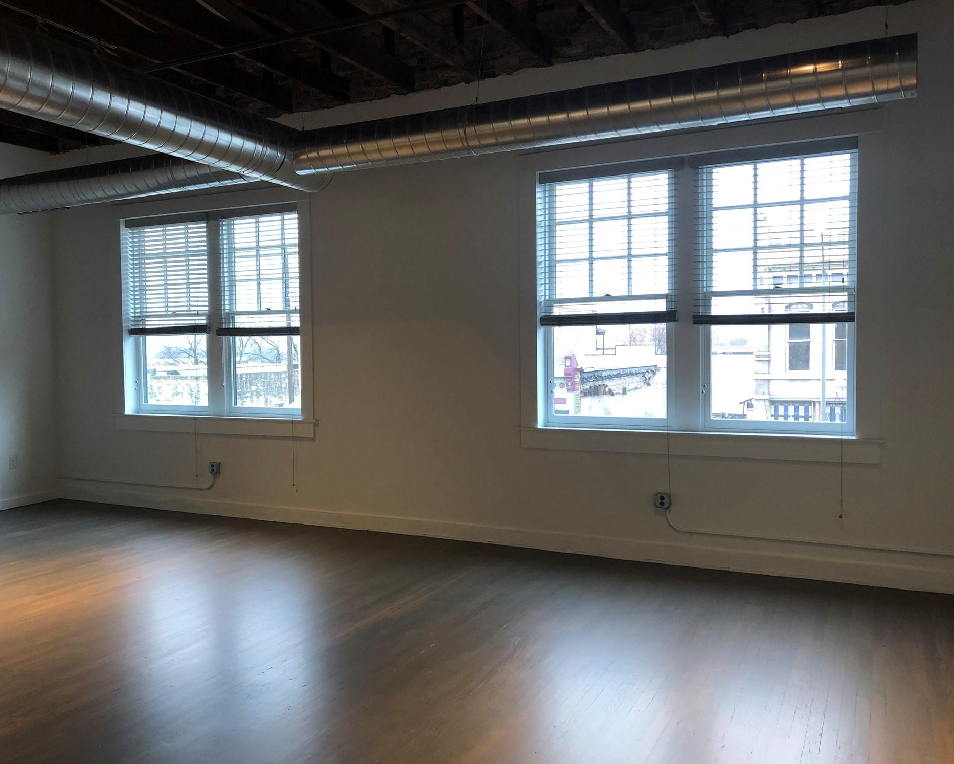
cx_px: 437
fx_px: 847
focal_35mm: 30
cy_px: 387
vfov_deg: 48.5
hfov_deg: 58.7
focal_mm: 3.99
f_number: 1.8
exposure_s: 1/20
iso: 40
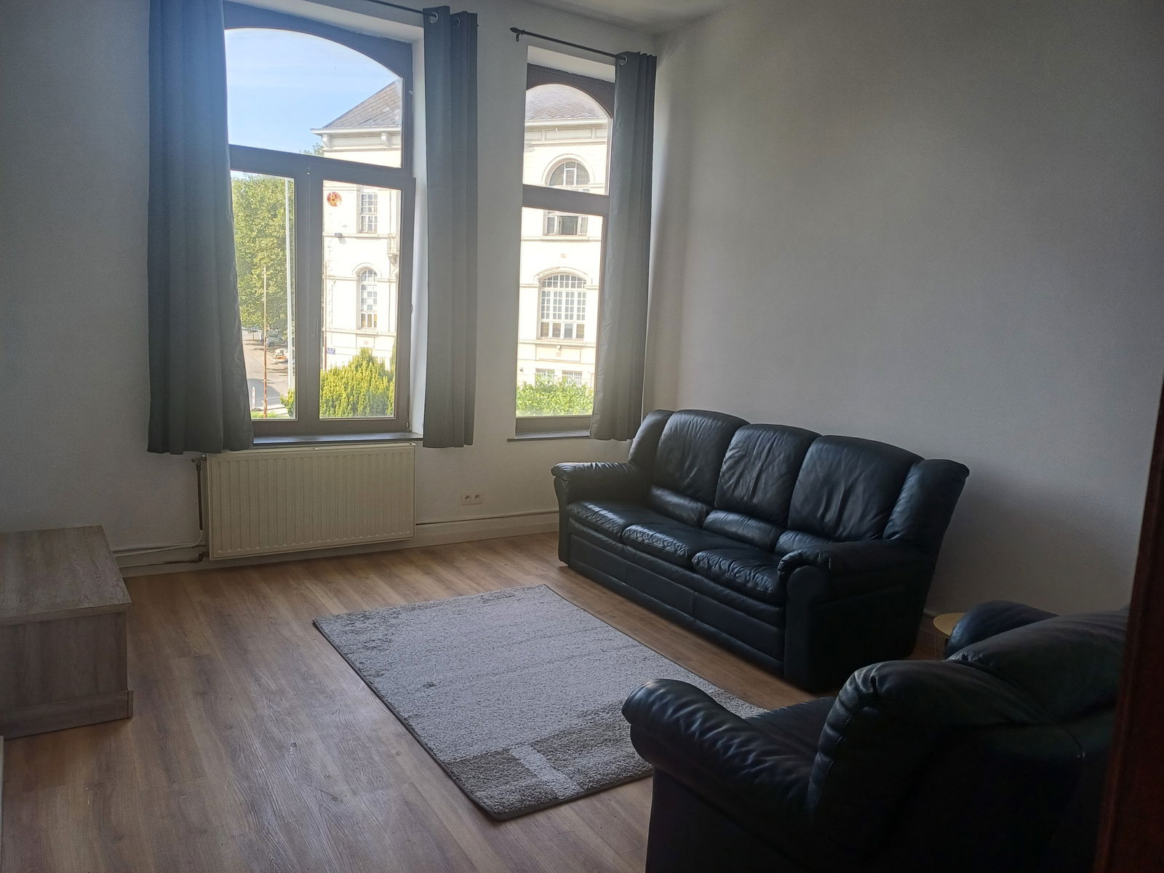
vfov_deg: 54.9
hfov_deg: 69.4
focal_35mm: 25
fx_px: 841
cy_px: 436
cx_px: 582
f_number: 1.8
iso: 50
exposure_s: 1/142
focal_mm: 4.65
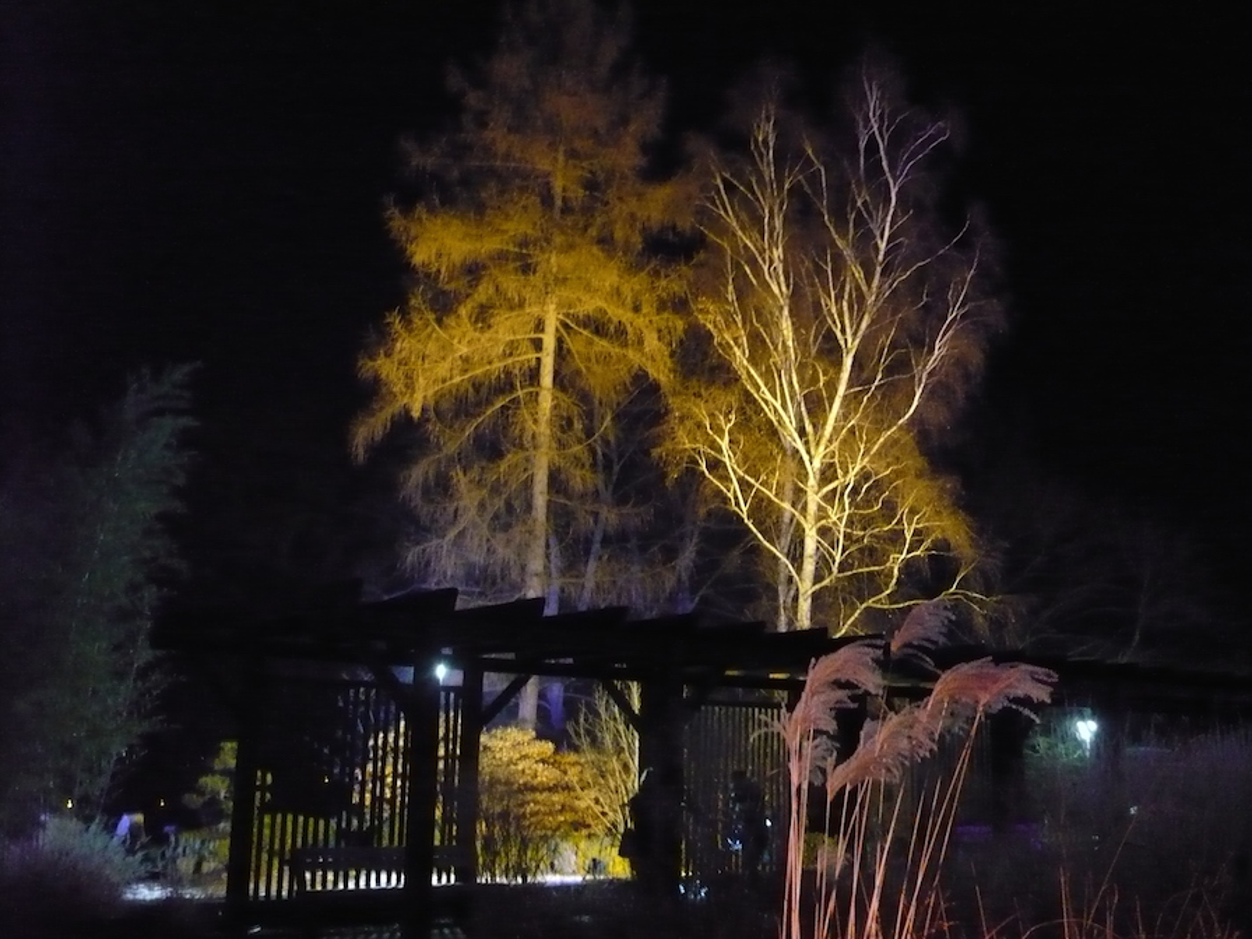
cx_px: 626
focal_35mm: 35
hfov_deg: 52.6
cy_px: 470
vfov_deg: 40.7
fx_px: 1266
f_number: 2.8
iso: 800
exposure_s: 1/4
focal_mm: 5.8
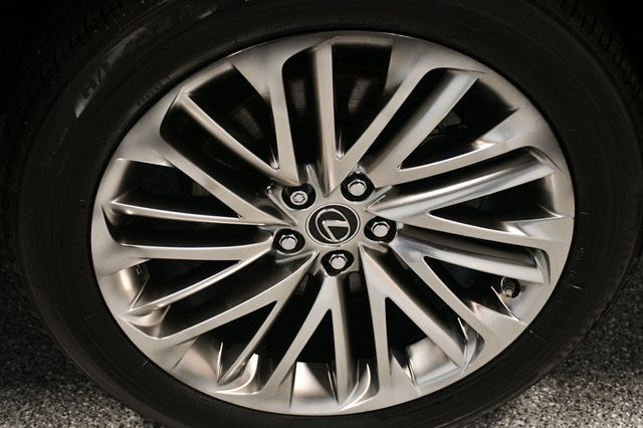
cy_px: 214
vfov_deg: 21.5
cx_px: 322
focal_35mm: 63
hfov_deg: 31.9
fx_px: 1125
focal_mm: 42
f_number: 4.5
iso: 3200
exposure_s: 1/125
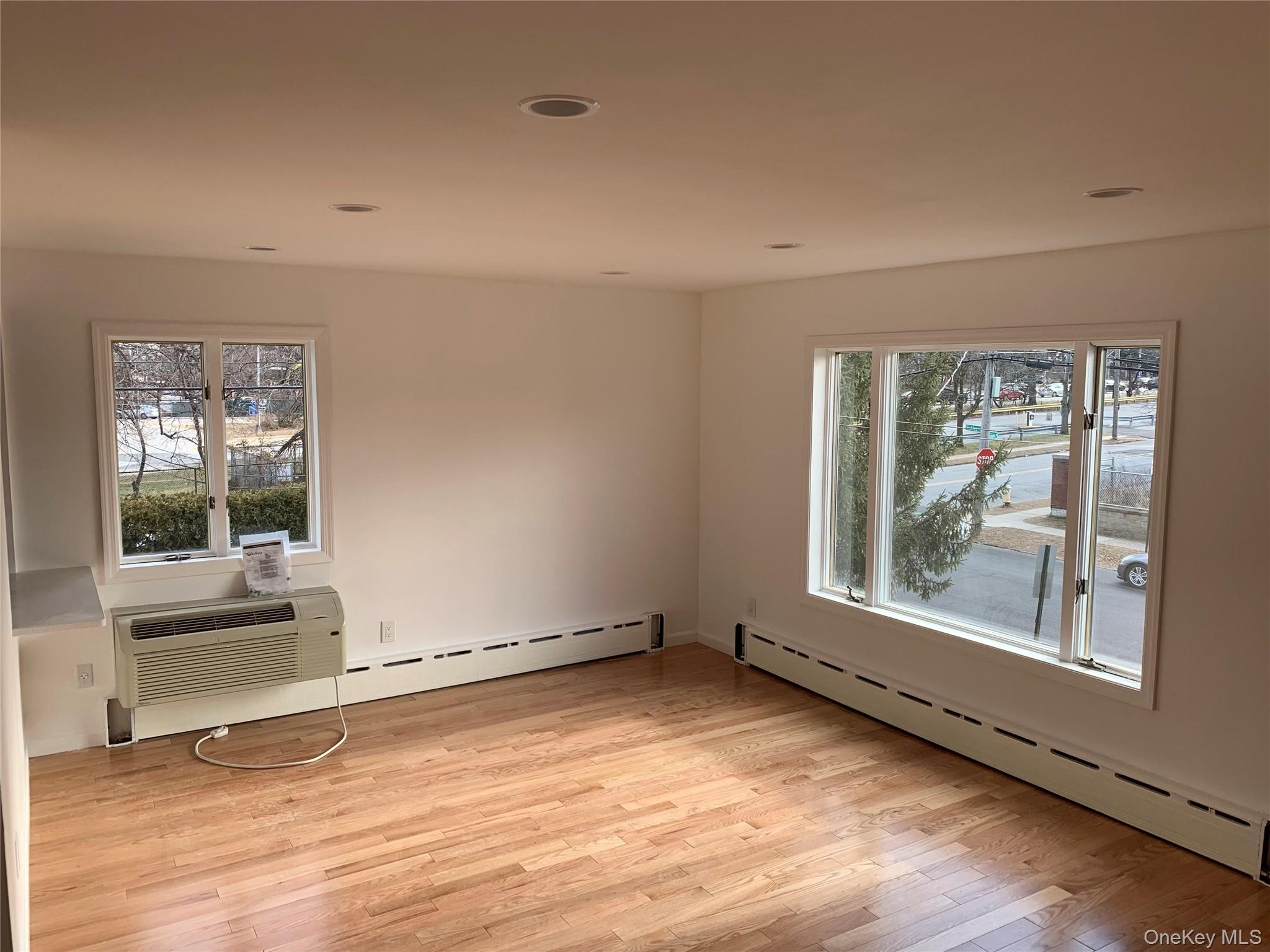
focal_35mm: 26
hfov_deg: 67.3
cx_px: 635
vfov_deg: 53.1
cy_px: 476
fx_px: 954
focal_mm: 4.25
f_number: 1.8
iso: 25
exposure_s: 1/171
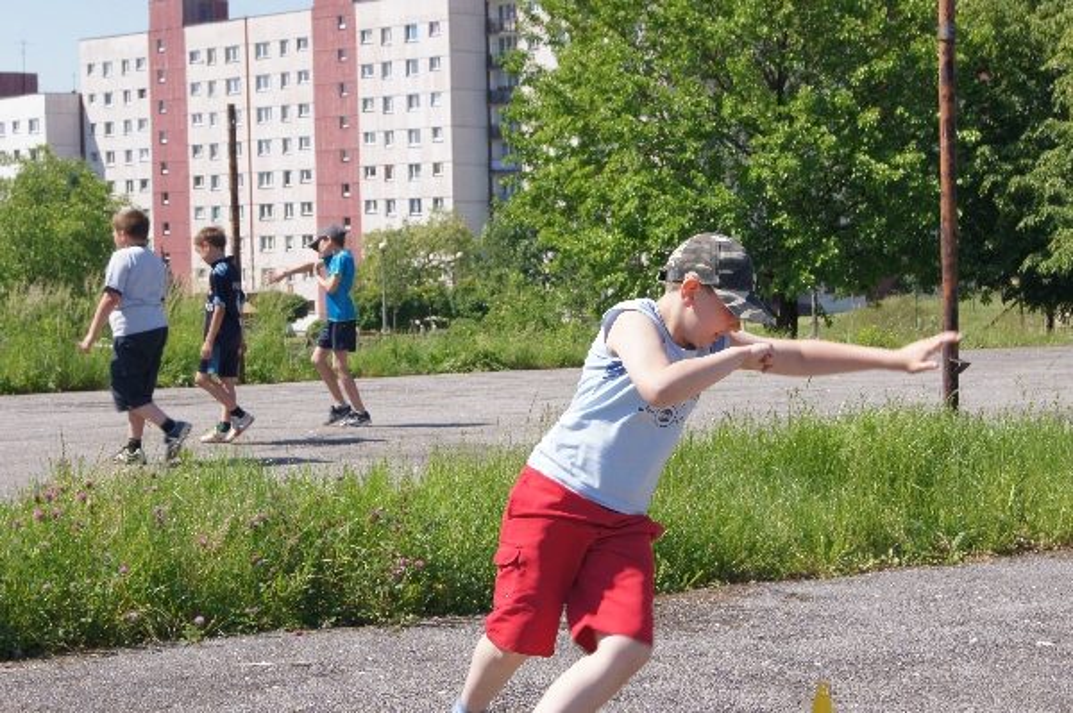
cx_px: 536
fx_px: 2234
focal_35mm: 75
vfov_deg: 18.2
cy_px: 356
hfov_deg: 27.0
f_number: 13
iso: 200
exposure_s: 1/160
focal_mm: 50
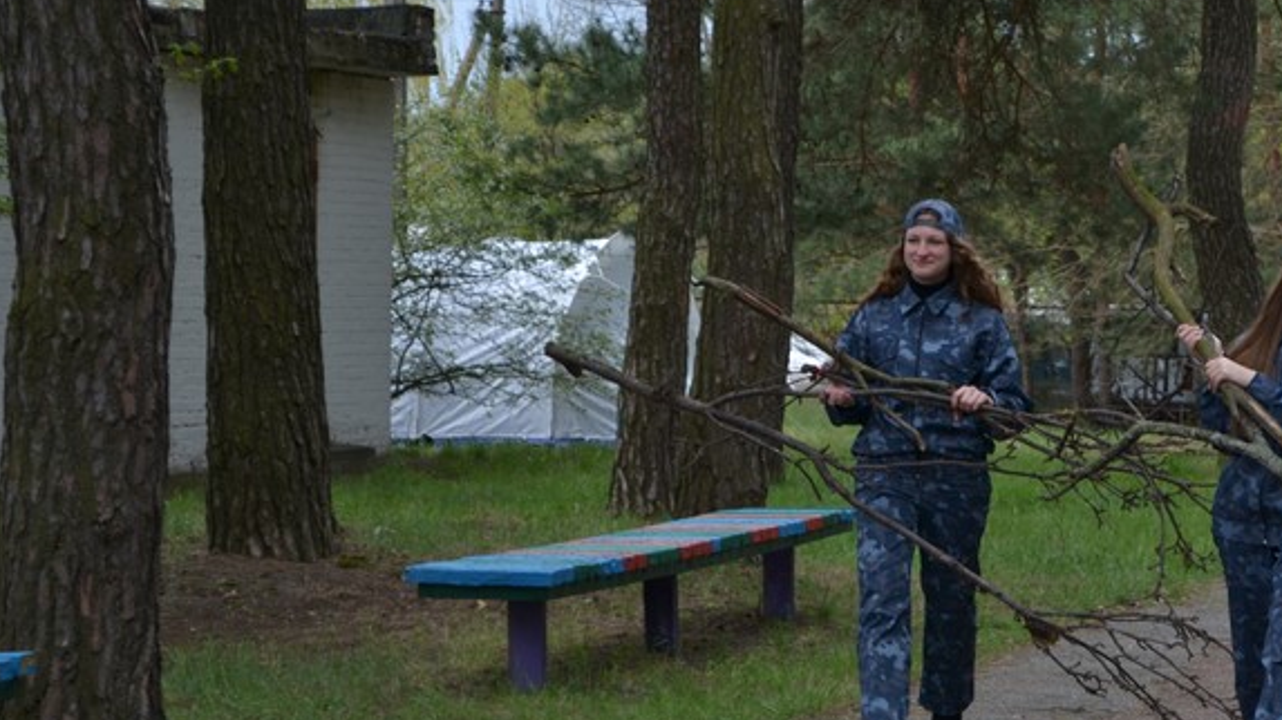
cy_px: 453
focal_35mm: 121
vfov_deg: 10.0
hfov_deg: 17.7
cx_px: 886
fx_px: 4103
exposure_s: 1/125
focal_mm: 55
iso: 100
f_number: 5.6
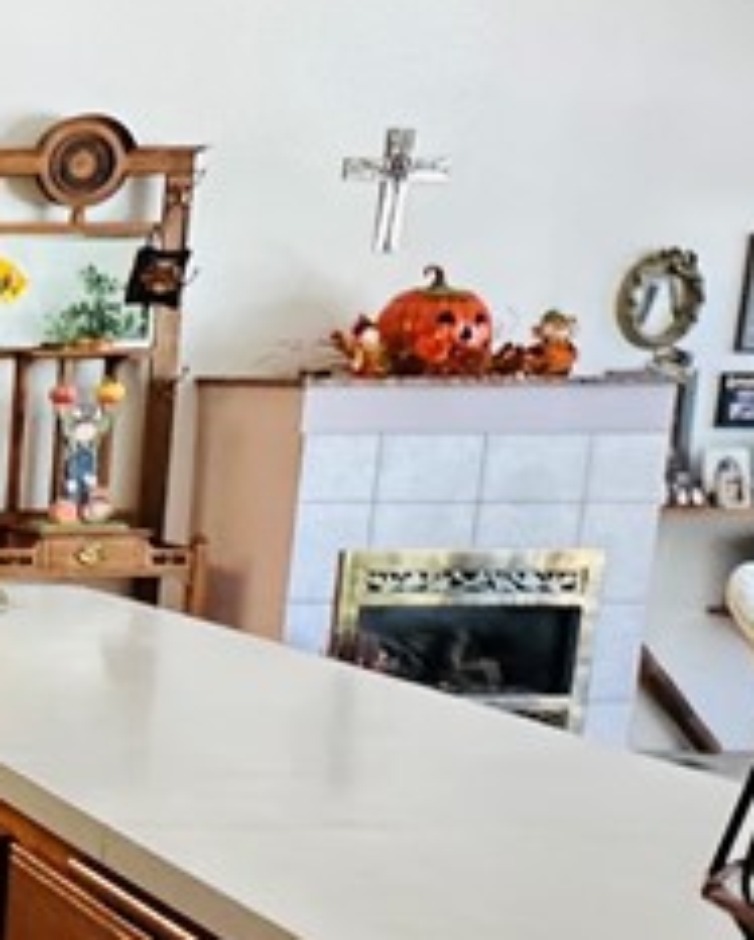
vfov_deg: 31.2
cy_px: 625
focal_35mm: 60
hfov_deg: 17.6
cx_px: -774
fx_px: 1670
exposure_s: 1/60
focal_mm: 2.22
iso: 250
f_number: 2.2
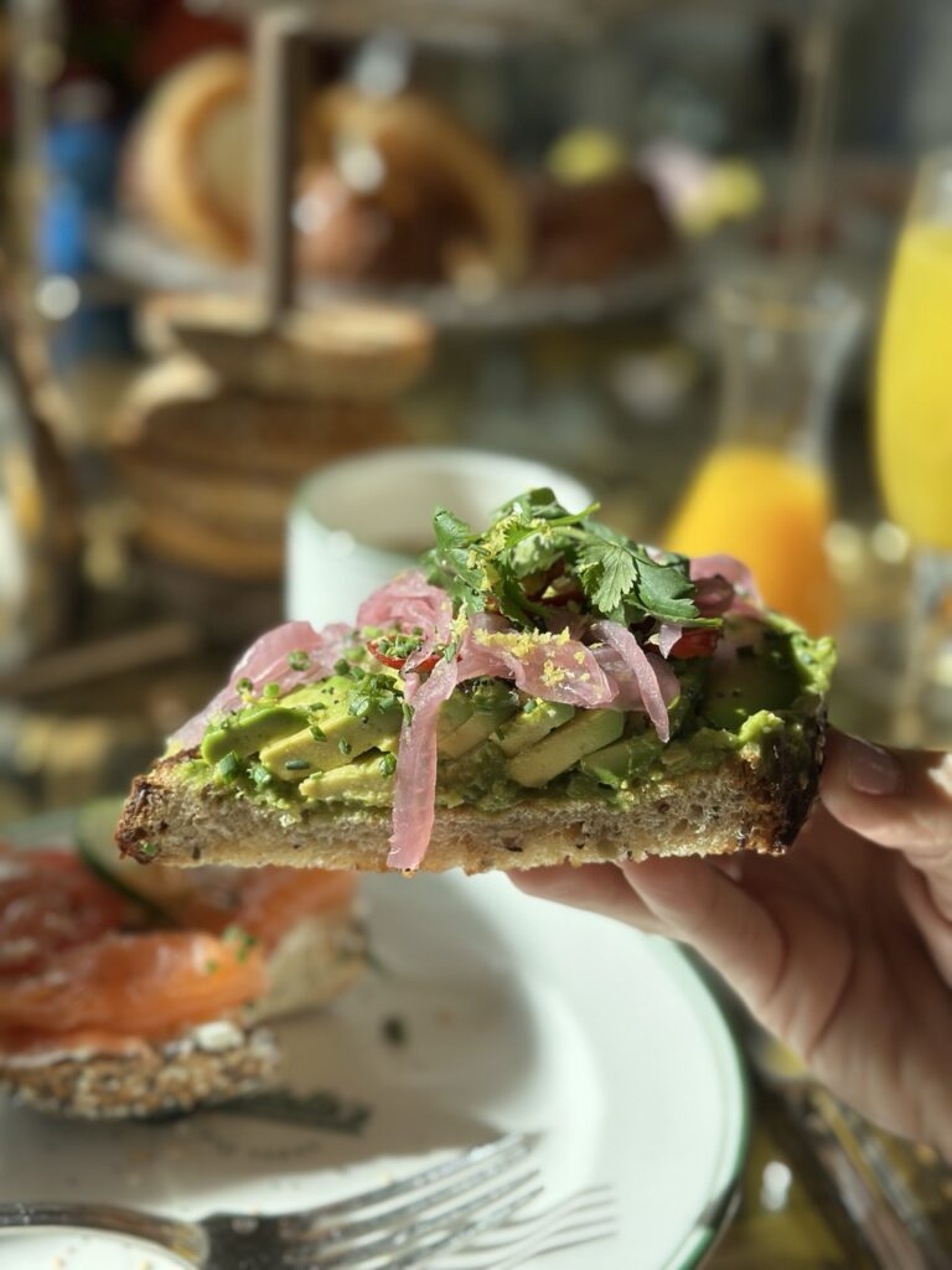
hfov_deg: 30.3
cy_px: 635
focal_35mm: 48
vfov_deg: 39.7
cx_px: 476
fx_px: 1760
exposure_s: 1/1639
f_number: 1.78
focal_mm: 6.86
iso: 80
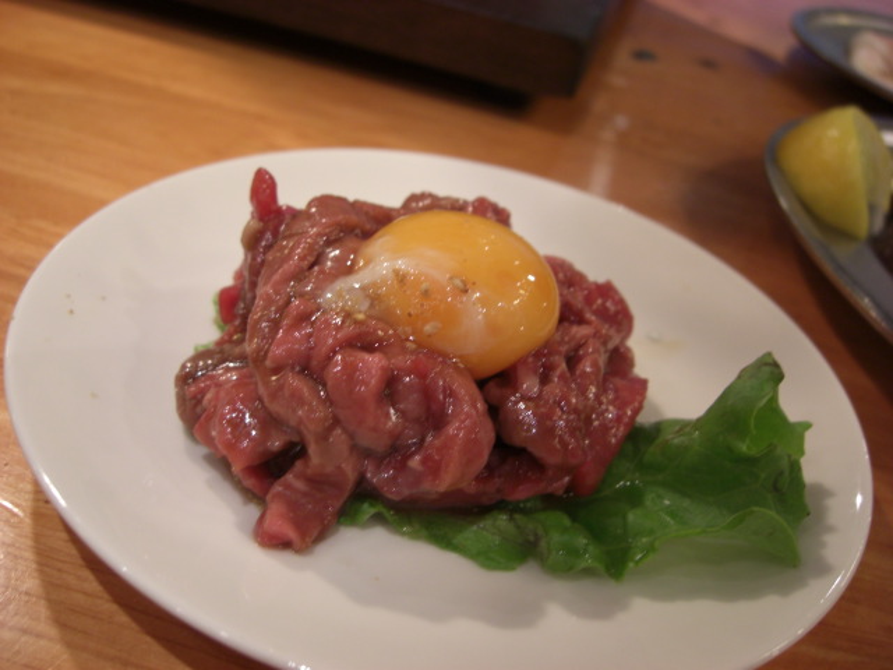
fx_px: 980
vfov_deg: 37.7
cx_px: 446
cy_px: 335
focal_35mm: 38
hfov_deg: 49.0
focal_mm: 7.9
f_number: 2.8
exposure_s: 1/20
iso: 200
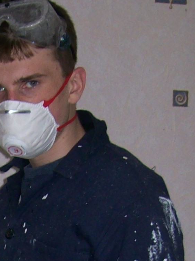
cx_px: -59
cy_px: 353
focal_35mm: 136
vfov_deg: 13.9
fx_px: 1022
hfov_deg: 10.7
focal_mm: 6
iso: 80
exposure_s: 1/64
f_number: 2.7
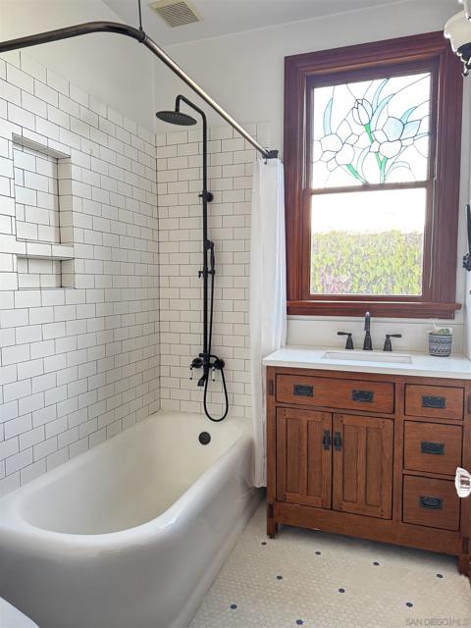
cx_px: 236
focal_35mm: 24
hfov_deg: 56.8
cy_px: 314
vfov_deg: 71.6
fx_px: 435
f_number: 1.78
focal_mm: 6.76
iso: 400
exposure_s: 1/60
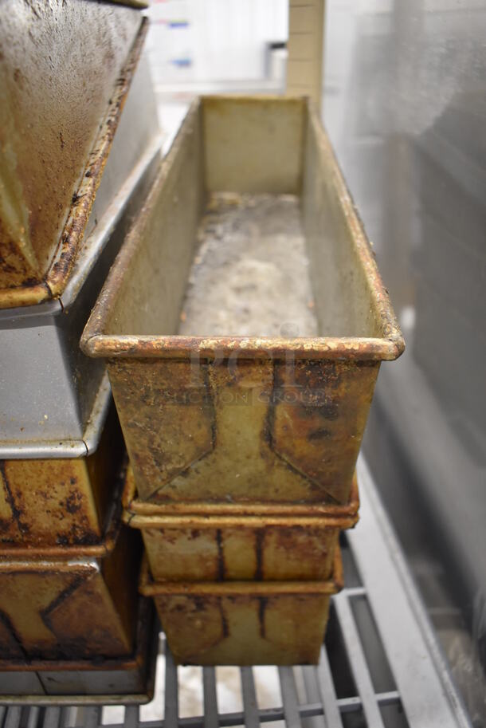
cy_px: 364
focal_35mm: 27
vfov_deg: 67.3
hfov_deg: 48.0
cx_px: 243
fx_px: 546
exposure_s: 1/60
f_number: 4
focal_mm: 18
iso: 1600
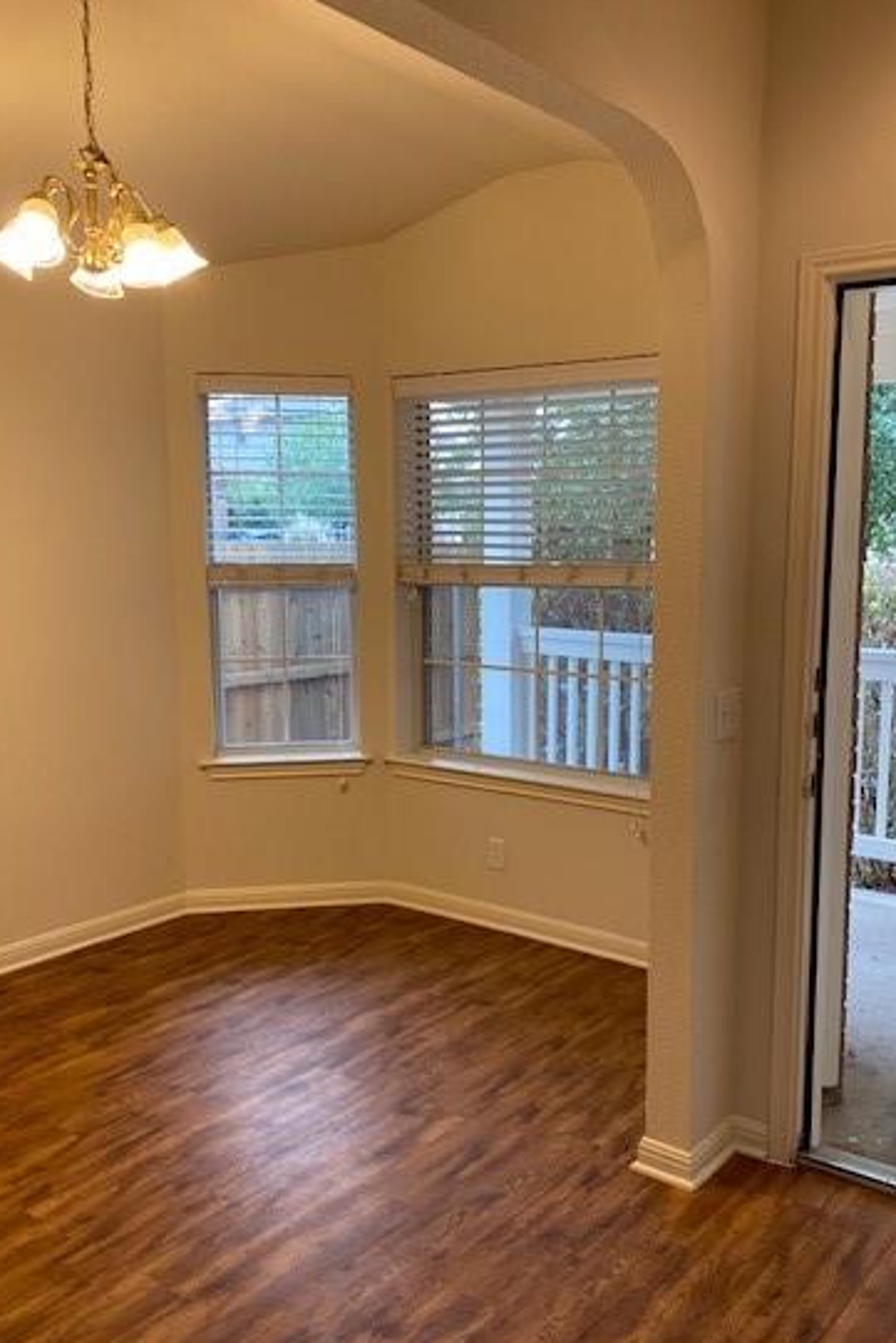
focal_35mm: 32
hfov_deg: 41.1
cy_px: 698
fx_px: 1194
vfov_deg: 58.7
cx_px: 504
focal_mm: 4.25
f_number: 1.8
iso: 100
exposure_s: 1/120
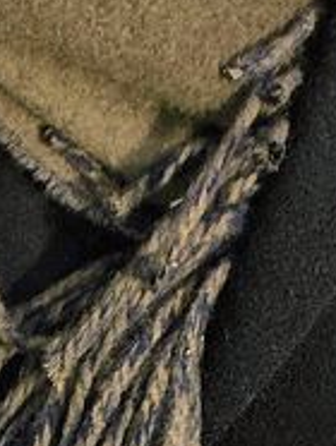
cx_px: 324
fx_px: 2298
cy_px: -1206
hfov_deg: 8.3
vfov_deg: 8.0
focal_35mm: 178
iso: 10
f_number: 1.7
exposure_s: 1/276
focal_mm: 6.3
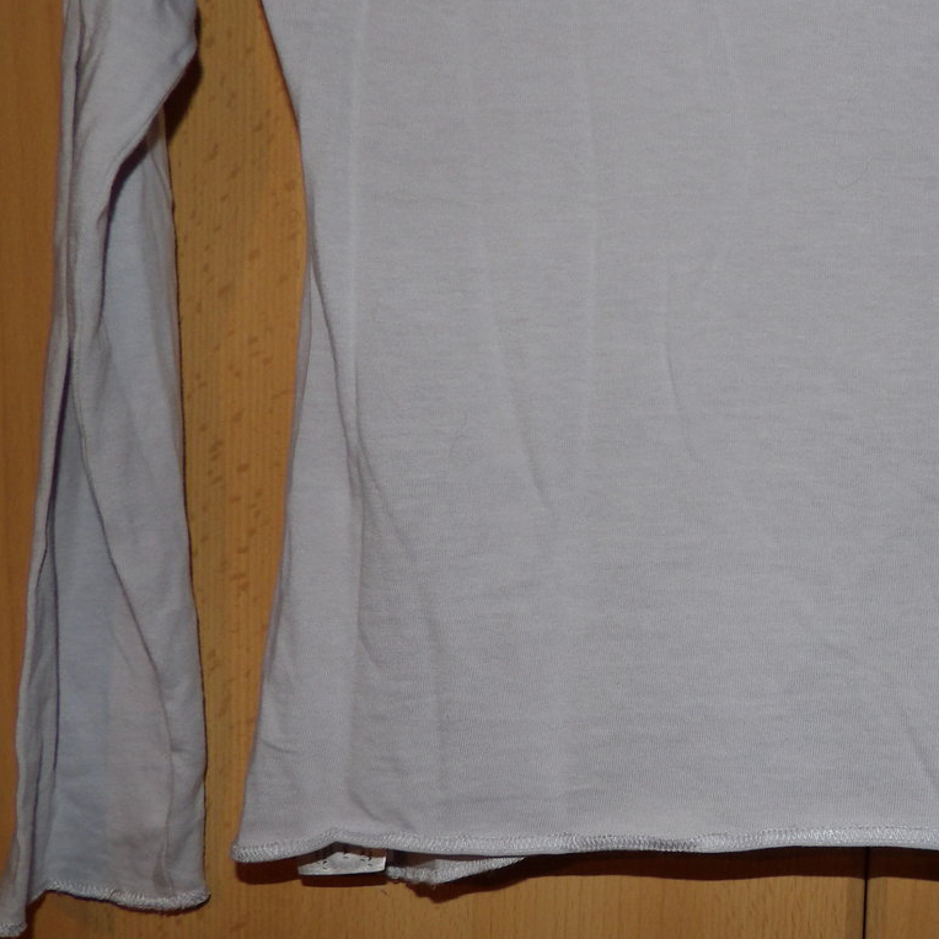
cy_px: 492
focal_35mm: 37
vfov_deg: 44.9
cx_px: 817
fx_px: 1136
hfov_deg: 41.9
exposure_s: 1/34
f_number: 3.2
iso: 160
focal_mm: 4.3
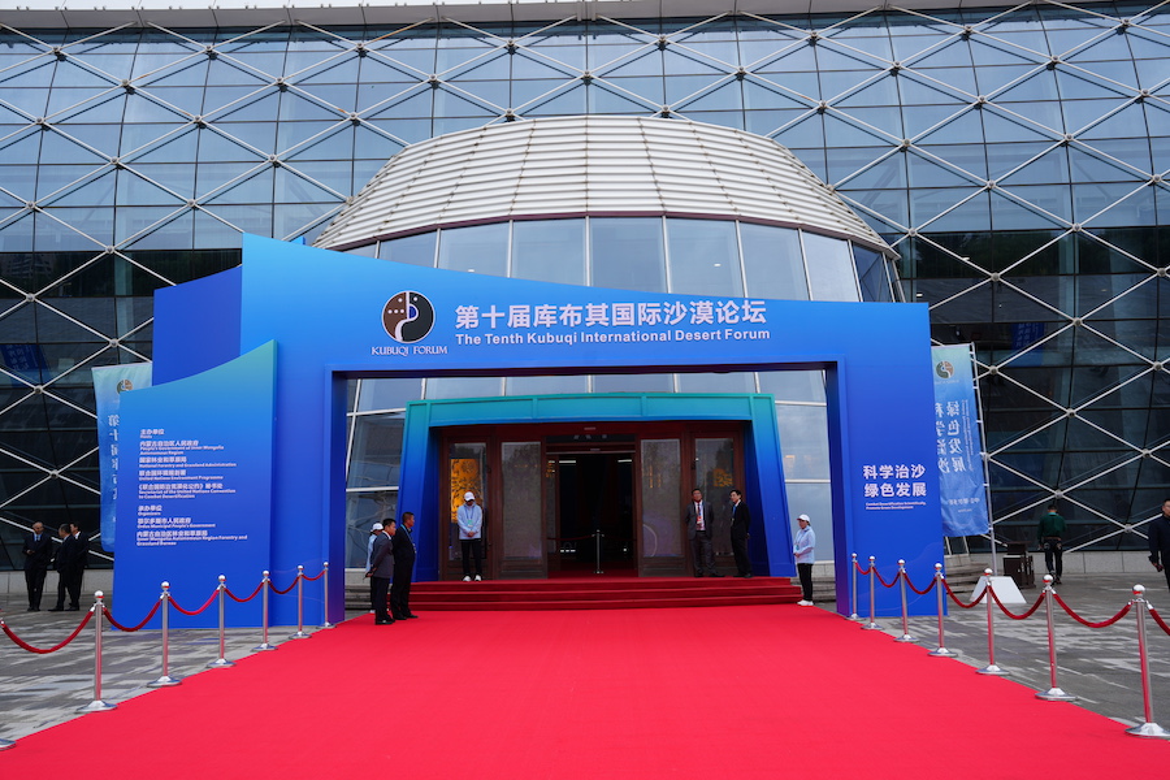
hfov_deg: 54.4
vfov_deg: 37.9
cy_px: 390
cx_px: 585
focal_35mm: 35
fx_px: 1137
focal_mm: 35
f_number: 7.1
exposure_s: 1/100
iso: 100
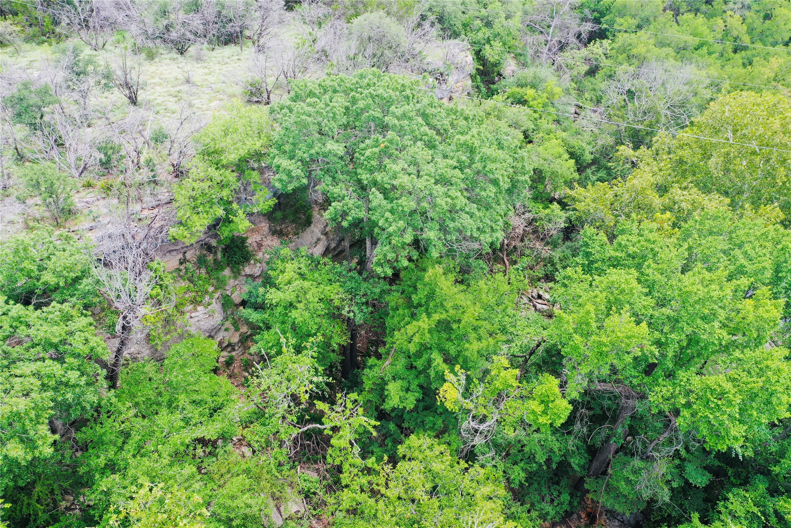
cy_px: 264
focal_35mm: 28
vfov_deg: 46.4
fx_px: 615
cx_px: 396
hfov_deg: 65.5
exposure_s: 1/120
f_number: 5.6
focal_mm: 10.26
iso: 100
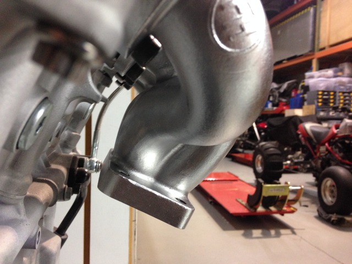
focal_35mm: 33
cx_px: 176
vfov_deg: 42.9
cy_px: 132
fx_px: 336
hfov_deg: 55.4
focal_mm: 4.12
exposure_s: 1/20
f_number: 2.4
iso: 200
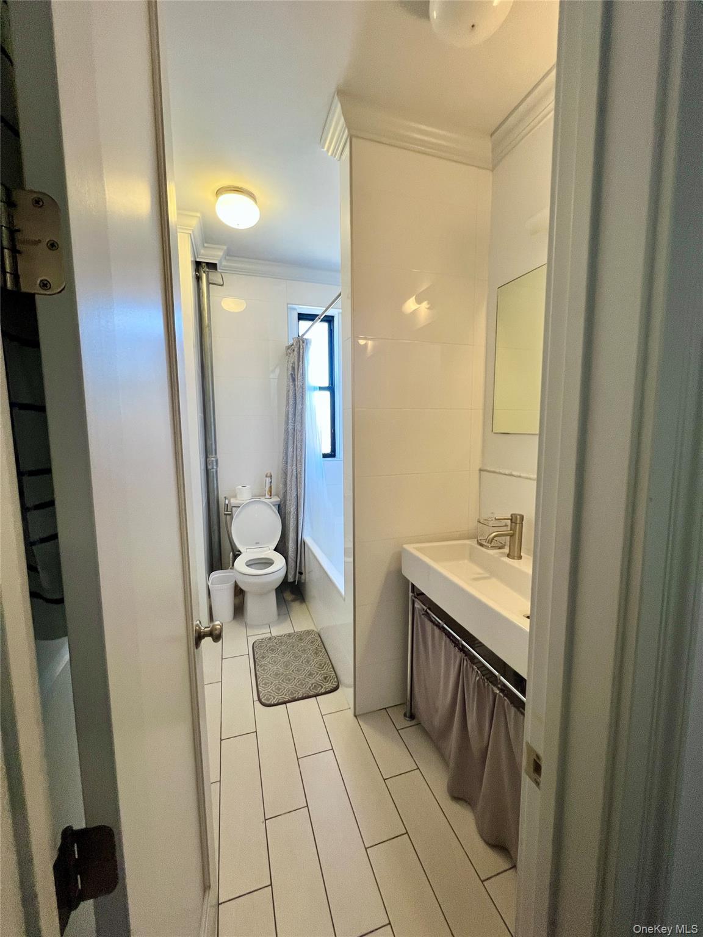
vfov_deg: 106.2
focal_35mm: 13
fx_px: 352
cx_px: 352
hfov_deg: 89.9
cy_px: 468
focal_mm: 1.57
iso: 250
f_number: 1.8
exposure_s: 1/120
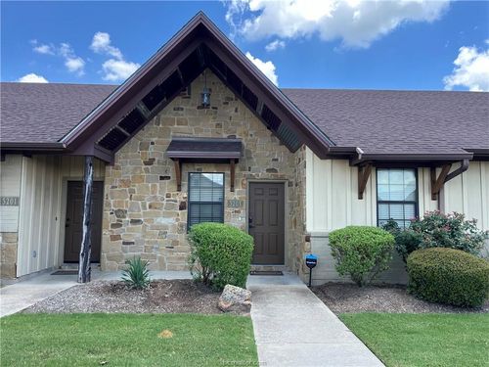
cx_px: 244
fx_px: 367
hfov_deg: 67.3
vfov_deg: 53.1
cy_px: 184
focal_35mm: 26
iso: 50
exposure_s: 1/705
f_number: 1.6
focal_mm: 5.1
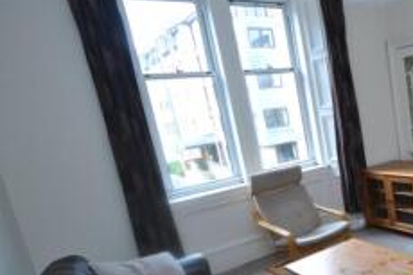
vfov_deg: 41.7
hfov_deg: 50.6
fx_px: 355
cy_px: 186
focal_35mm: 31
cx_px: 399
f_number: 4
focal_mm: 10
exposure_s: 1/60
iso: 640
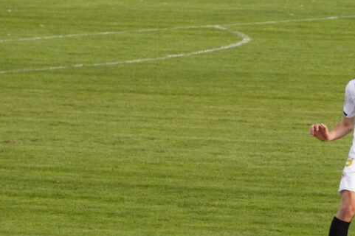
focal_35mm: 536
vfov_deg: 2.6
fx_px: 5282
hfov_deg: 3.8
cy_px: 143
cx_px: 325
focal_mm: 168
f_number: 8
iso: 6400
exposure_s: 1/2500
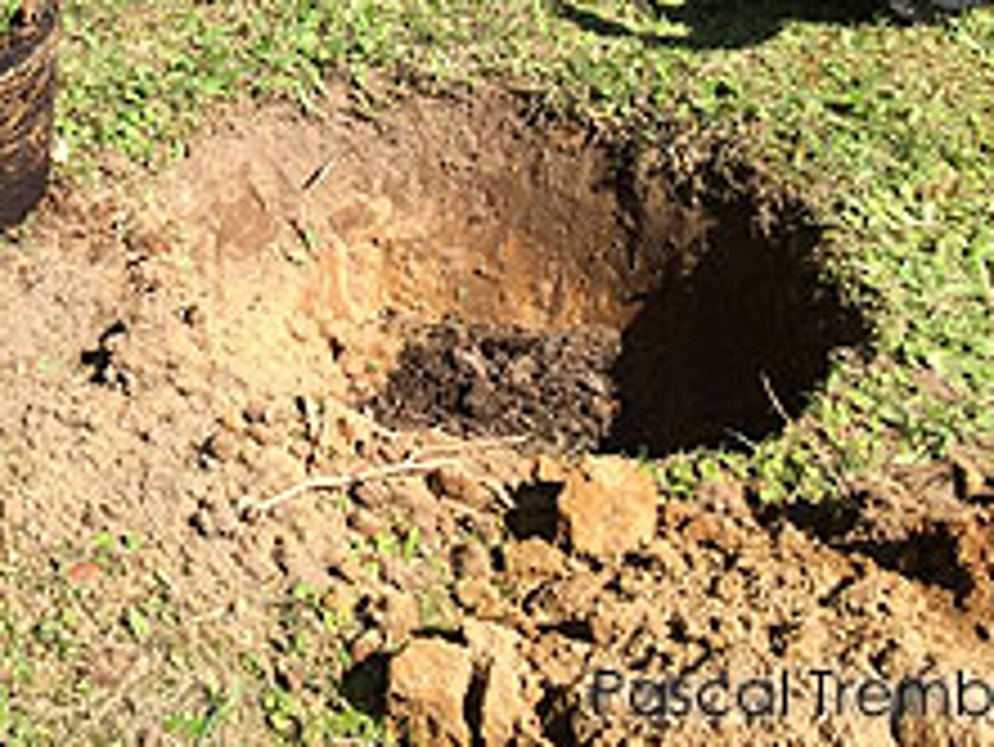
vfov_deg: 15.9
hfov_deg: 21.5
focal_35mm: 87
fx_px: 2500
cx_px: -63
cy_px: -302
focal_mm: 4.12
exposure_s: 1/1140
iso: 40
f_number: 2.2
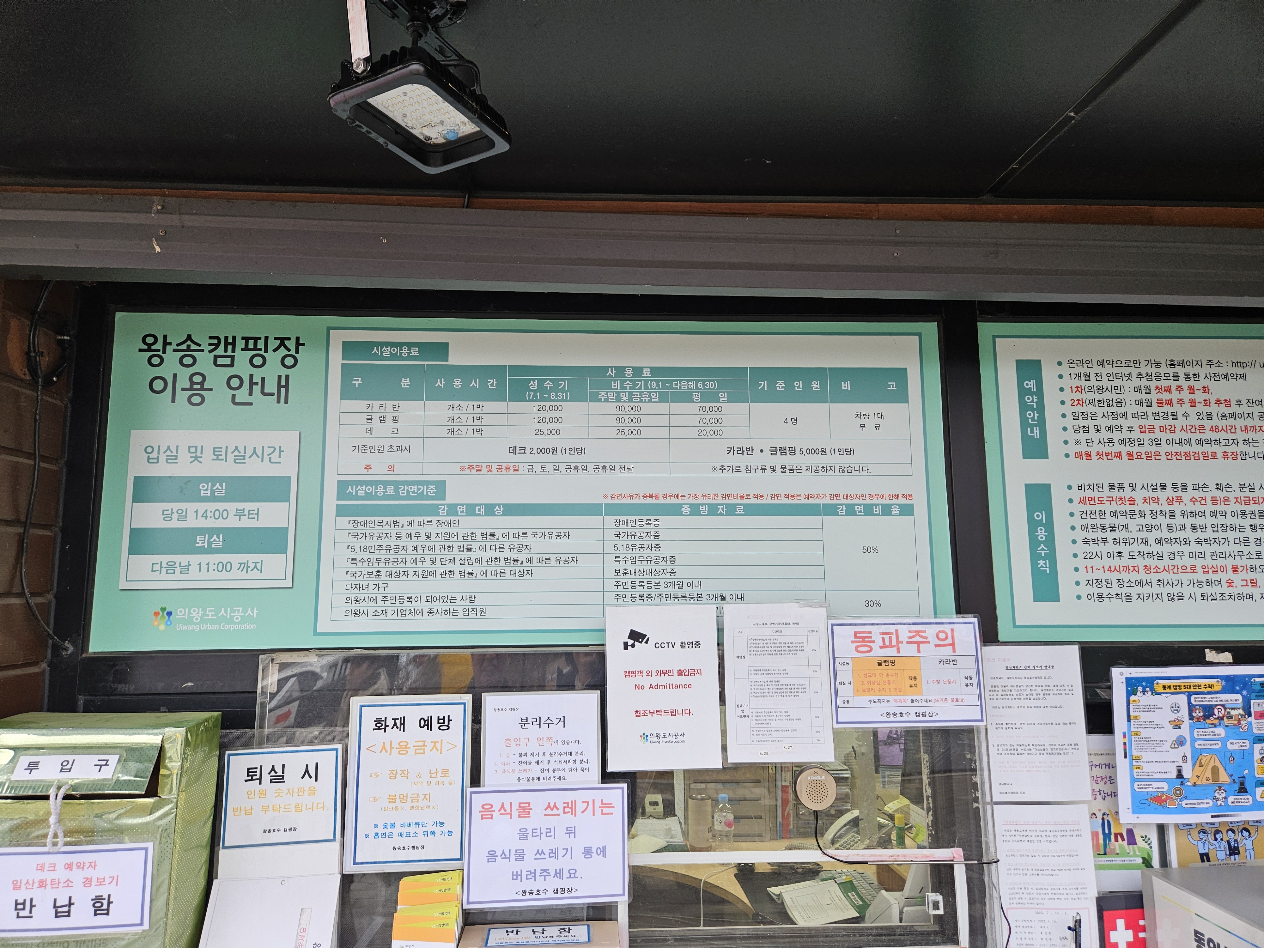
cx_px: 632
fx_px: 840
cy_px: 474
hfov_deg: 73.9
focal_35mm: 23
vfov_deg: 58.9
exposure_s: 1/207
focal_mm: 5.4
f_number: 1.8
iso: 100
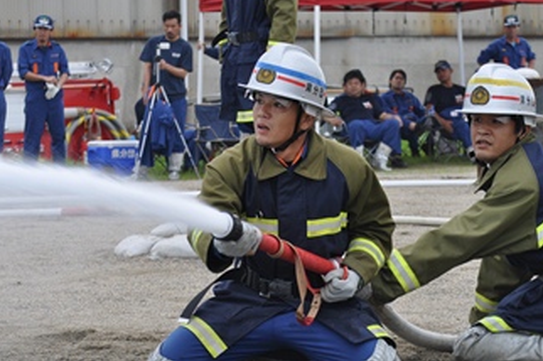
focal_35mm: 167
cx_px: 293
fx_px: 2516
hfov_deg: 12.3
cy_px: 111
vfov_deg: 8.2
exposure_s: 1/320
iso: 200
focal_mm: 80
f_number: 9
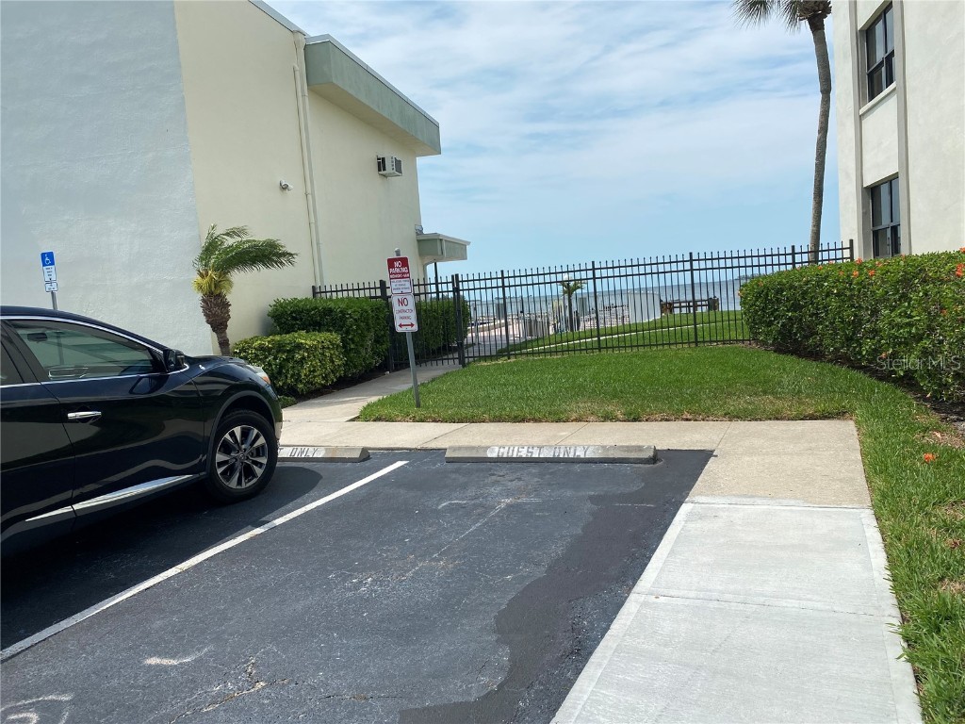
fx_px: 725
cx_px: 482
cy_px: 362
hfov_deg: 67.3
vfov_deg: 53.1
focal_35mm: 26
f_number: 1.8
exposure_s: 1/3731
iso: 32
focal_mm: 4.25
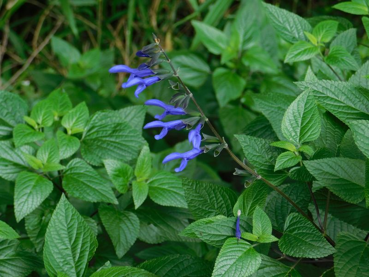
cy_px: 138
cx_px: 184
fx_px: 1961
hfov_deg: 10.7
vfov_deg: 8.1
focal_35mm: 184
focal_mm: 32.7
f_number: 5.4
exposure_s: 1/30
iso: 125
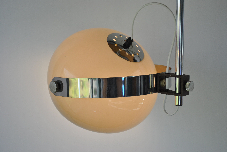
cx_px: 114
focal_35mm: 48
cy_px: 76
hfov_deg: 41.1
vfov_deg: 28.2
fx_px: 303
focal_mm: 32
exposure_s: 1/160
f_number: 4.8
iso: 200
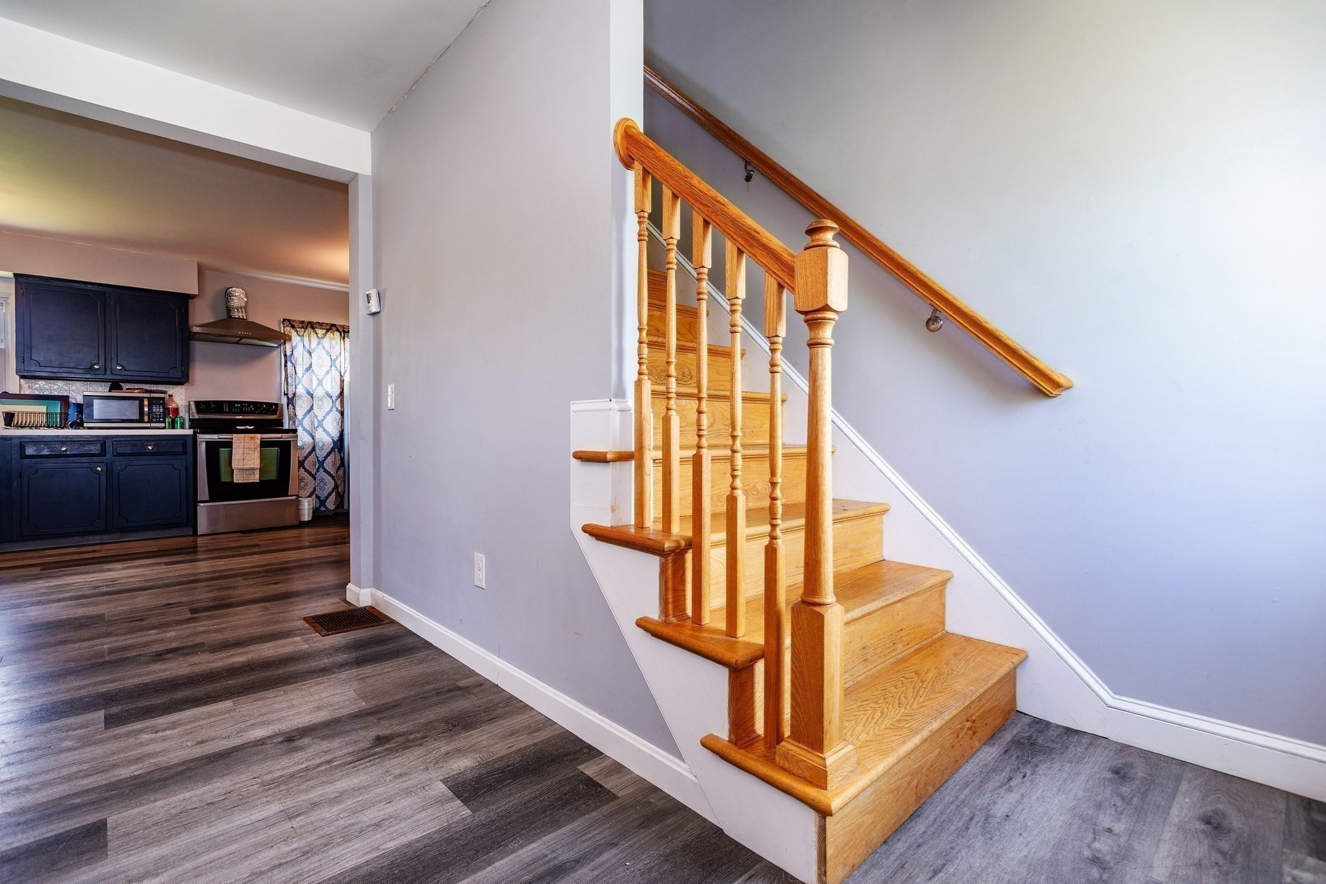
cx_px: 663
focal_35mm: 16
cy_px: 442
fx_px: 589
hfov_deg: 96.7
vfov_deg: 73.7
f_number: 6.3
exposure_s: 1/8
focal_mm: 16
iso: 100
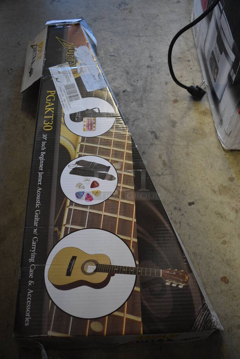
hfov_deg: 38.4
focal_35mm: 34
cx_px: 120
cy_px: 180
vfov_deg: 55.1
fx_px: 344
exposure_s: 1/125
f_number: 3.8
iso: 1800
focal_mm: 23
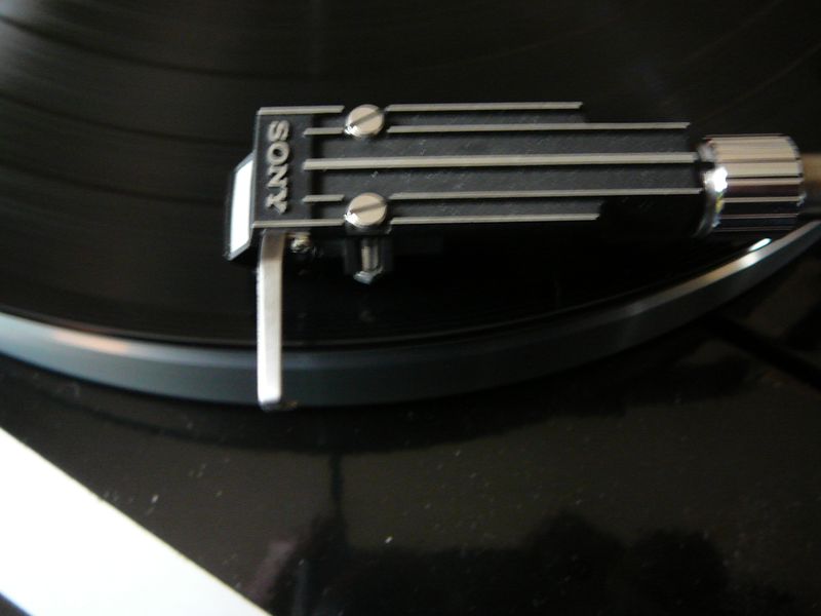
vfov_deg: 40.7
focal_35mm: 35
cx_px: 410
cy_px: 308
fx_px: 830
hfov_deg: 52.6
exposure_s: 1/4
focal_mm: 5.2
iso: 200
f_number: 2.8
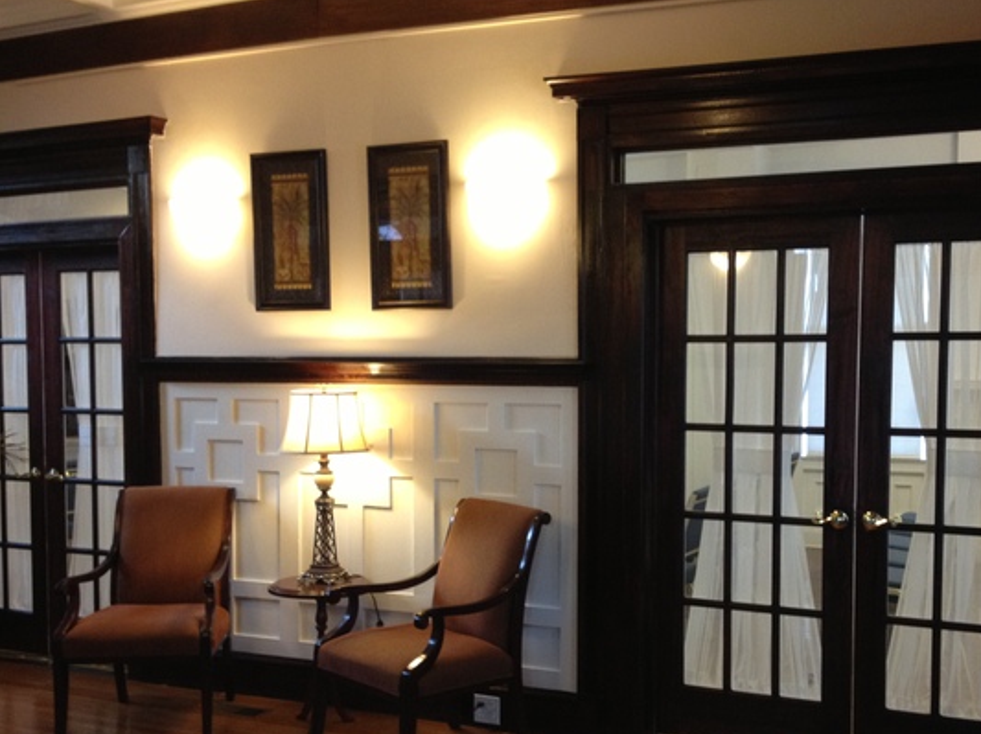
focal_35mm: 46
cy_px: 419
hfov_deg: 41.3
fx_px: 1303
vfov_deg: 31.4
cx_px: 512
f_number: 2.4
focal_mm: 4.28
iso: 160
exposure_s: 1/20
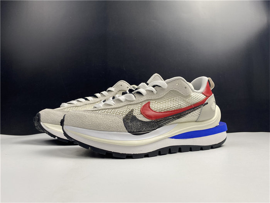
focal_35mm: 26
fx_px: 203
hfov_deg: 67.3
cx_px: 135
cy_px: 102
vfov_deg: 53.1
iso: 50
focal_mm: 4.25
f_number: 1.8
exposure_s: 1/122
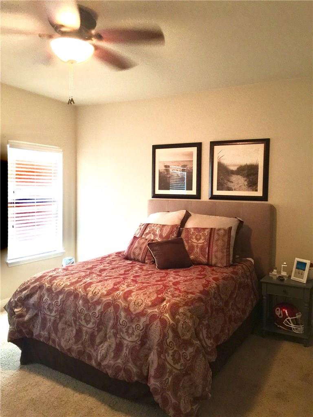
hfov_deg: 48.2
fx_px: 350
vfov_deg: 61.7
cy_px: 208
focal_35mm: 29
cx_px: 156
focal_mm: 4.15
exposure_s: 1/10
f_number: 2.2
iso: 100
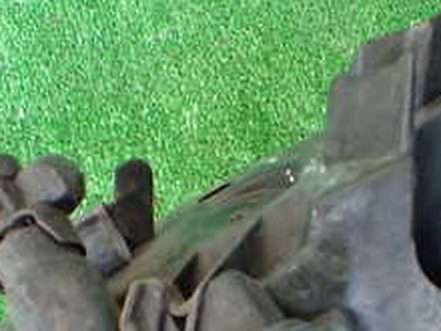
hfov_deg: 23.5
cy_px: 399
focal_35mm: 82
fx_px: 1045
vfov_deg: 17.2
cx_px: 351
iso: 800
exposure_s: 1/80
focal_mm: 5.4
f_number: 2.3
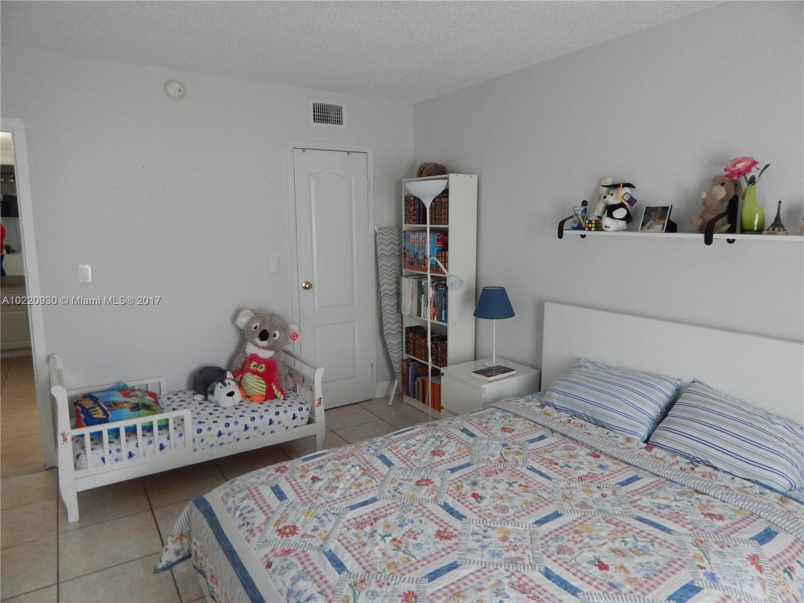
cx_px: 402
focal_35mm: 22
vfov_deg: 61.1
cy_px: 302
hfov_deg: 76.4
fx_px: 511
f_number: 3
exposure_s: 1/60
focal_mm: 4
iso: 400
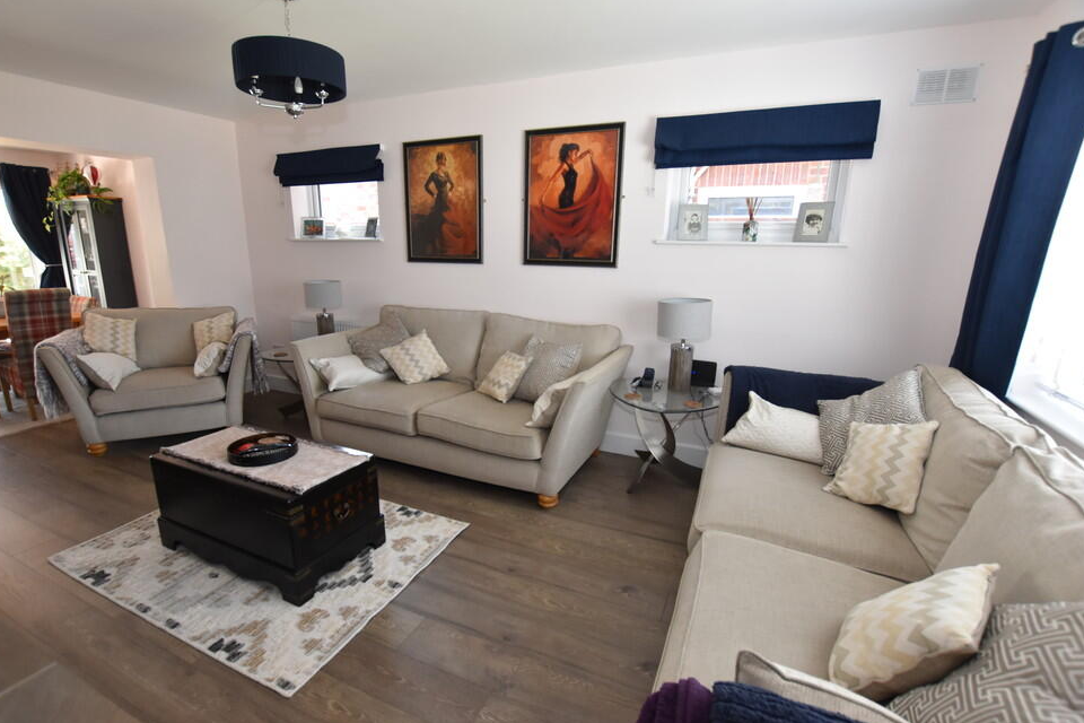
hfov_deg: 96.6
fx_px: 482
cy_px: 382
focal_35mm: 16
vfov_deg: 73.7
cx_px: 510
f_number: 4.5
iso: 800
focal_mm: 10
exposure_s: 1/80
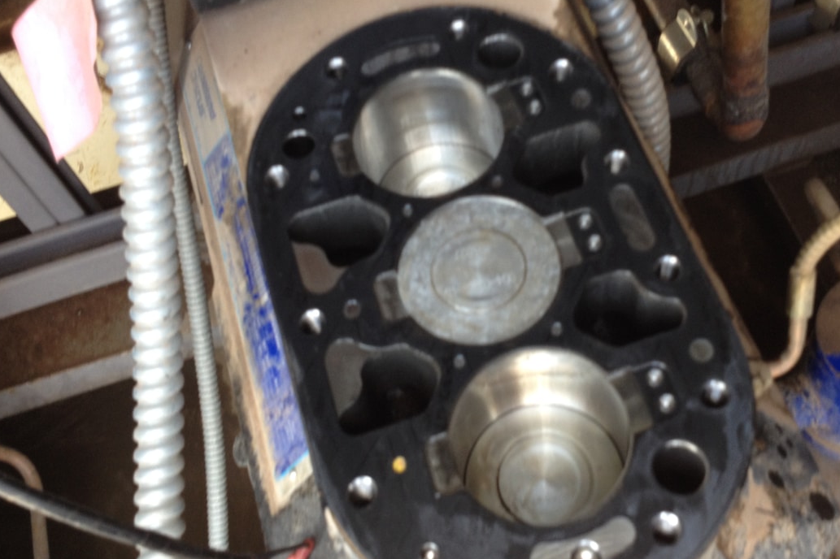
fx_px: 1096
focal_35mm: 47
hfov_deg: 41.8
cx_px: 479
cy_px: 284
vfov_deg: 28.6
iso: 50
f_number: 2.4
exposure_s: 1/30
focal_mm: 4.28
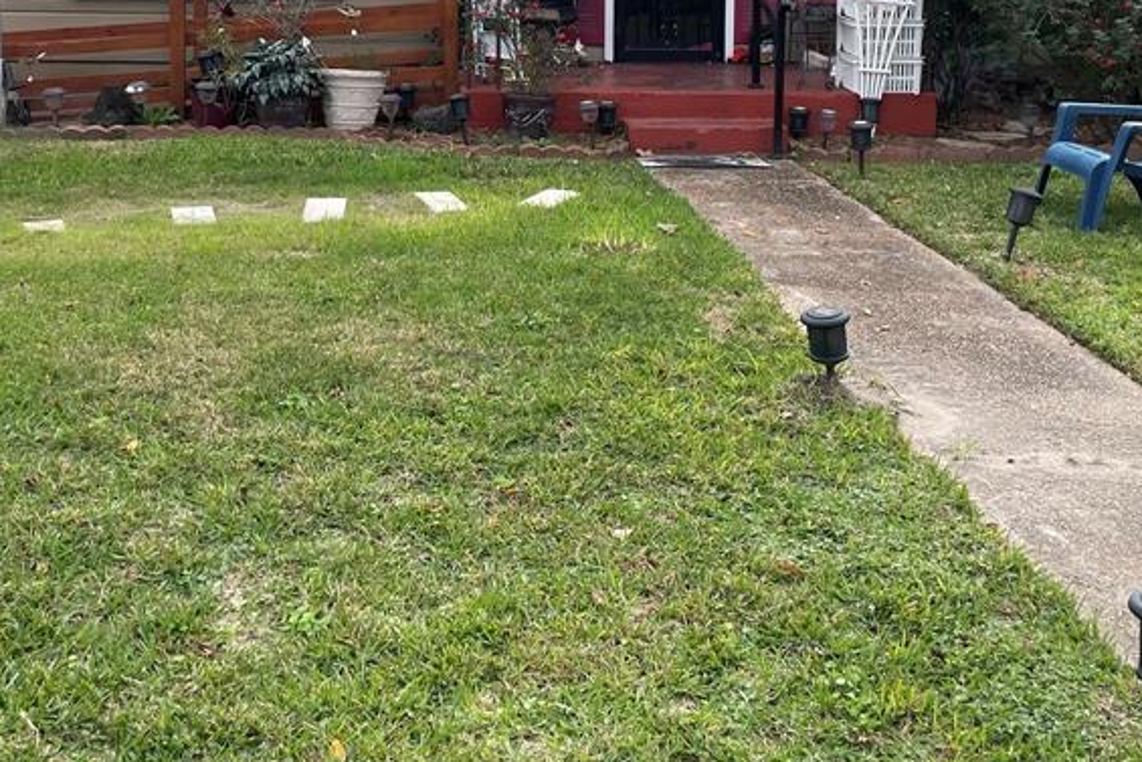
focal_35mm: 49
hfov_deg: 40.2
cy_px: 10
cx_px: 483
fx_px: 1555
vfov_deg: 26.2
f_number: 1.6
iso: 32
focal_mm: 4.2
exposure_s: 1/1072
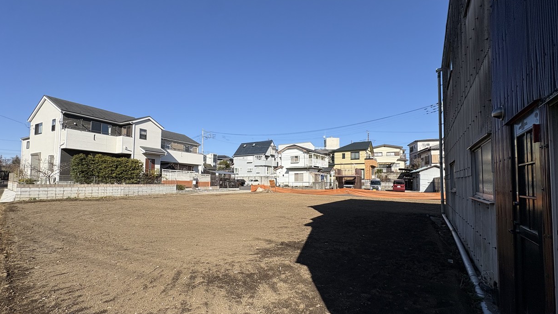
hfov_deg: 99.3
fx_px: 237
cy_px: 170
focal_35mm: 16
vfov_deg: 67.0
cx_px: 269
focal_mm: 2.22
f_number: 2.2
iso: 50
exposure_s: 1/2985
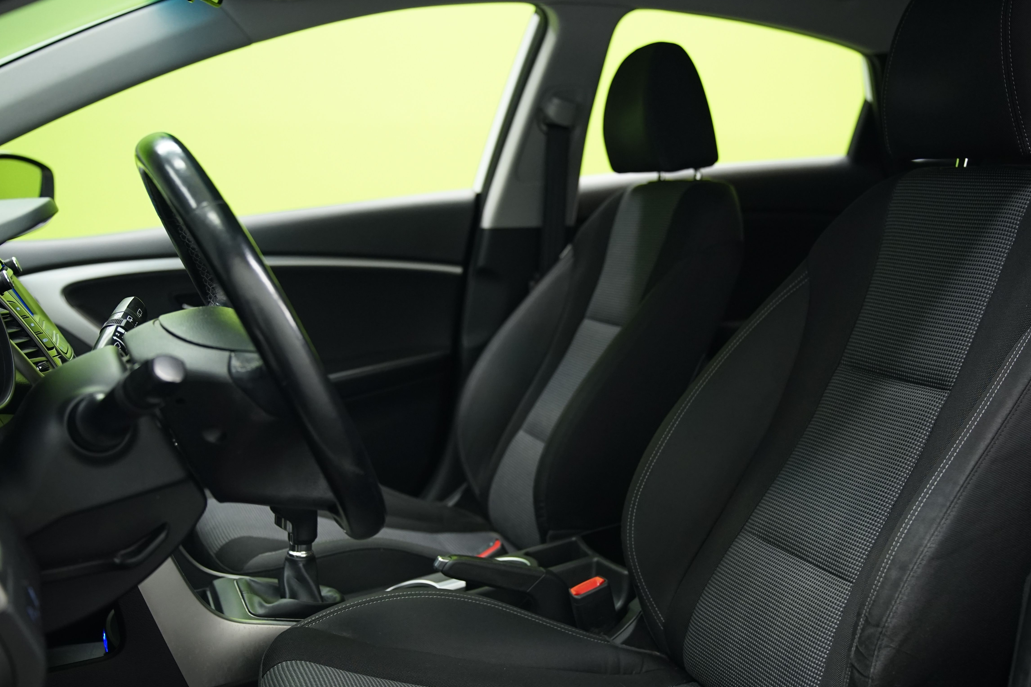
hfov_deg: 50.4
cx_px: 610
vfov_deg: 34.9
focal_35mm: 38
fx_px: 1088
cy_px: 411
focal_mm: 29
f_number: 2.8
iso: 1000
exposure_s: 1/40
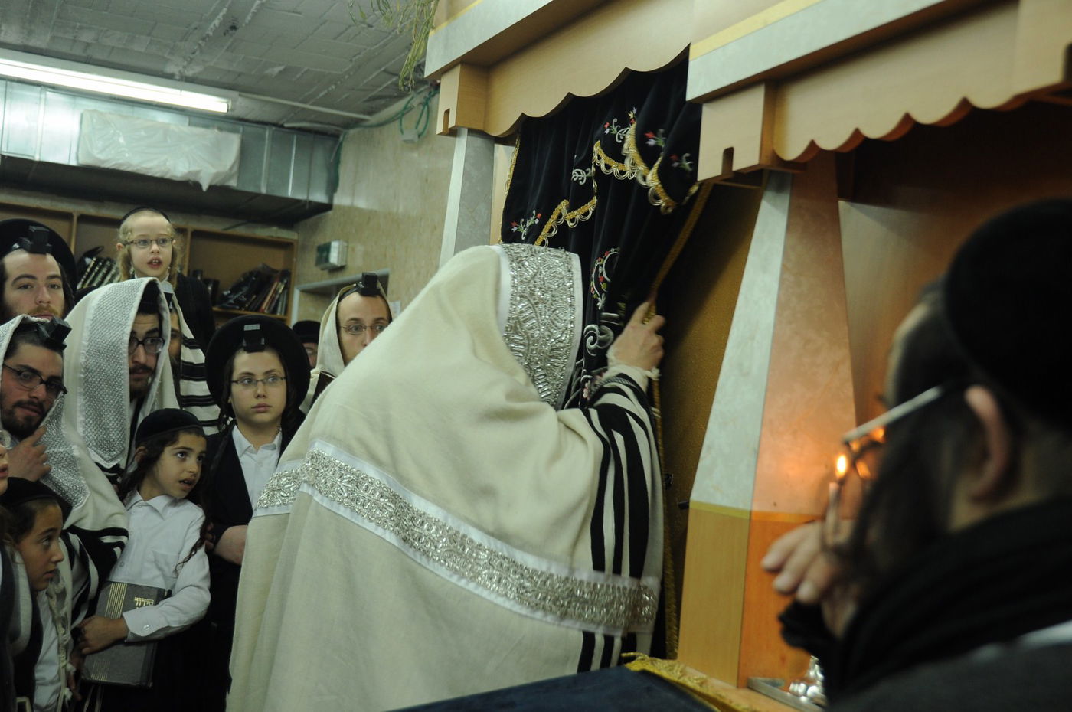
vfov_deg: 28.0
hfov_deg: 41.2
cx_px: 536
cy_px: 356
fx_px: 1428
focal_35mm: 48
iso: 500
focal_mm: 32
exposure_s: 1/50
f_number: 4
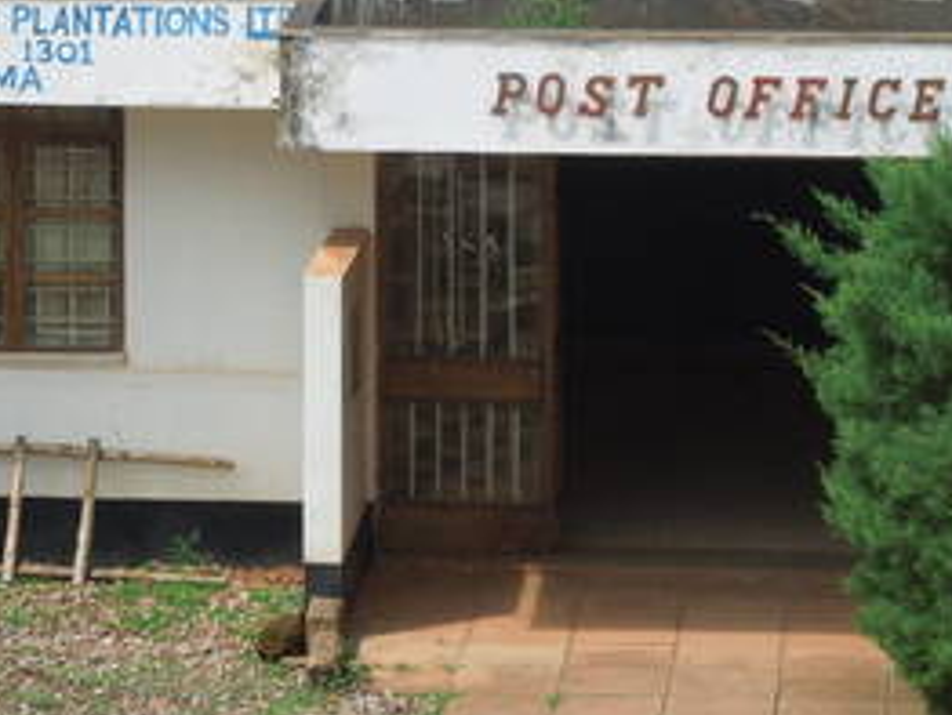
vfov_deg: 6.8
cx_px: 560
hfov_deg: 9.1
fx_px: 6001
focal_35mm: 218
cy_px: 98
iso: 100
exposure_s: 1/320
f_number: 4.8
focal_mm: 21.5
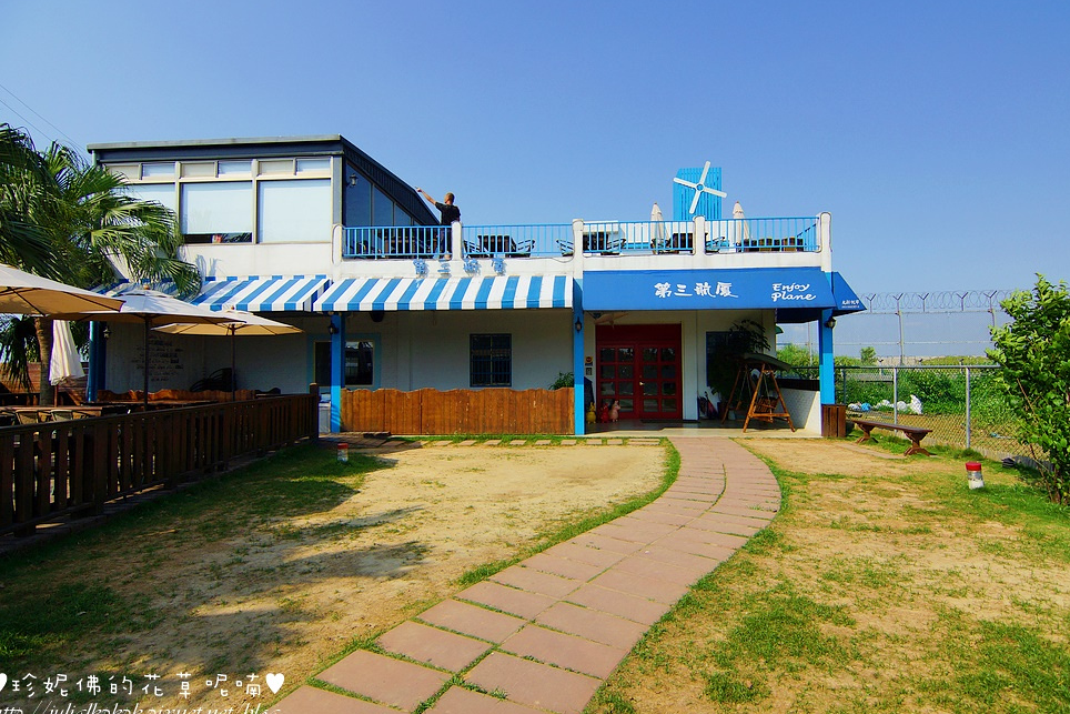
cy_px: 351
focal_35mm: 18
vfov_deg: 68.8
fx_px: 521
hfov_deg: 91.5
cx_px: 551
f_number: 4
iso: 100
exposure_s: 1/1600
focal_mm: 11
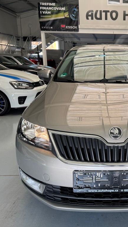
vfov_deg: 56.6
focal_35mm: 35
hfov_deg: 31.6
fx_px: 211
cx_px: 123
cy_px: 113
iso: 64
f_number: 1.78
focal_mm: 6.76
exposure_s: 1/121
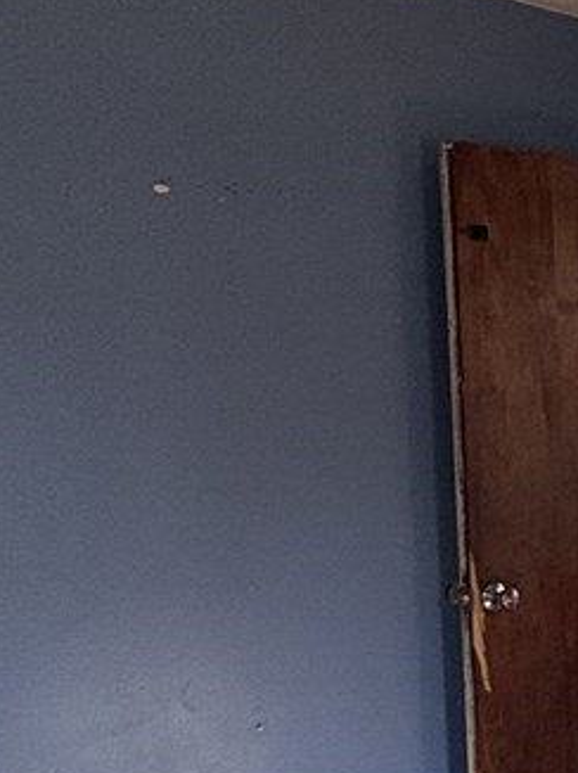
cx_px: 1080
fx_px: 1471
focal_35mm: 66
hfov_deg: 17.4
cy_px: 503
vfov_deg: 29.2
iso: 160
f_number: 2.2
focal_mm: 2.22
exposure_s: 1/99
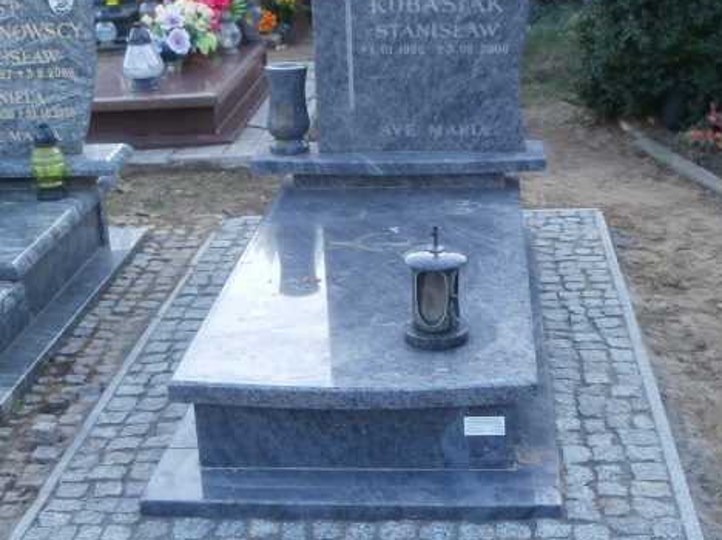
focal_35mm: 52
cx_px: 395
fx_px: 1083
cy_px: 275
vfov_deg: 28.0
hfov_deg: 36.8
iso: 100
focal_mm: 6.67
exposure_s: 1/60
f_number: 3.9
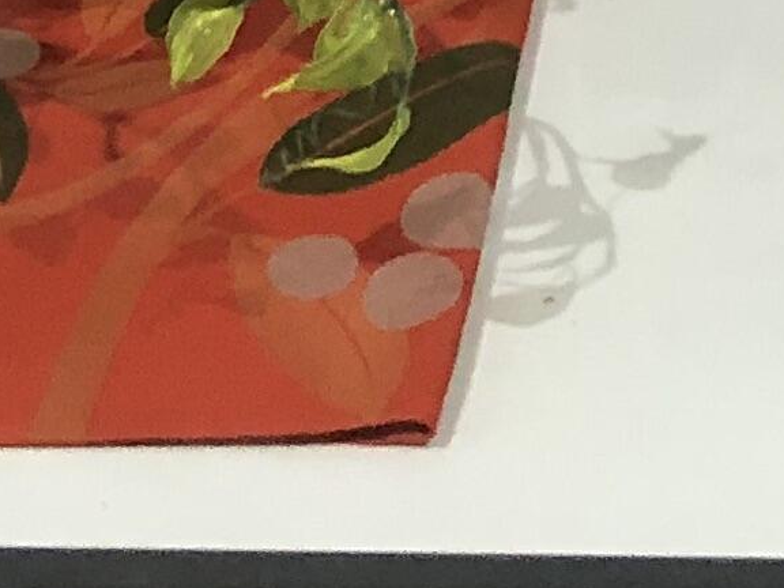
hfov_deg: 10.1
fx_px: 4439
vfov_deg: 6.6
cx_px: 671
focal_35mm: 196
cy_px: -1410
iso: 80
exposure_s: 1/15
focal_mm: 4
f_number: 1.8
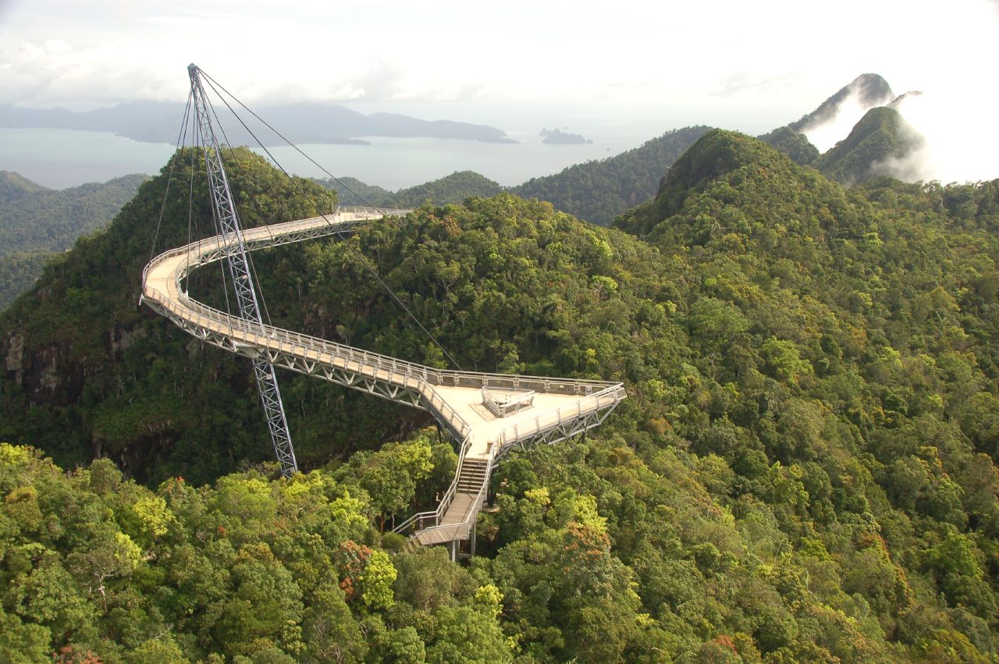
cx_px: 500
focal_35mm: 33
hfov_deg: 57.3
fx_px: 915
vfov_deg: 39.9
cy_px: 332
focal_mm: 22
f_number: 9
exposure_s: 1/125
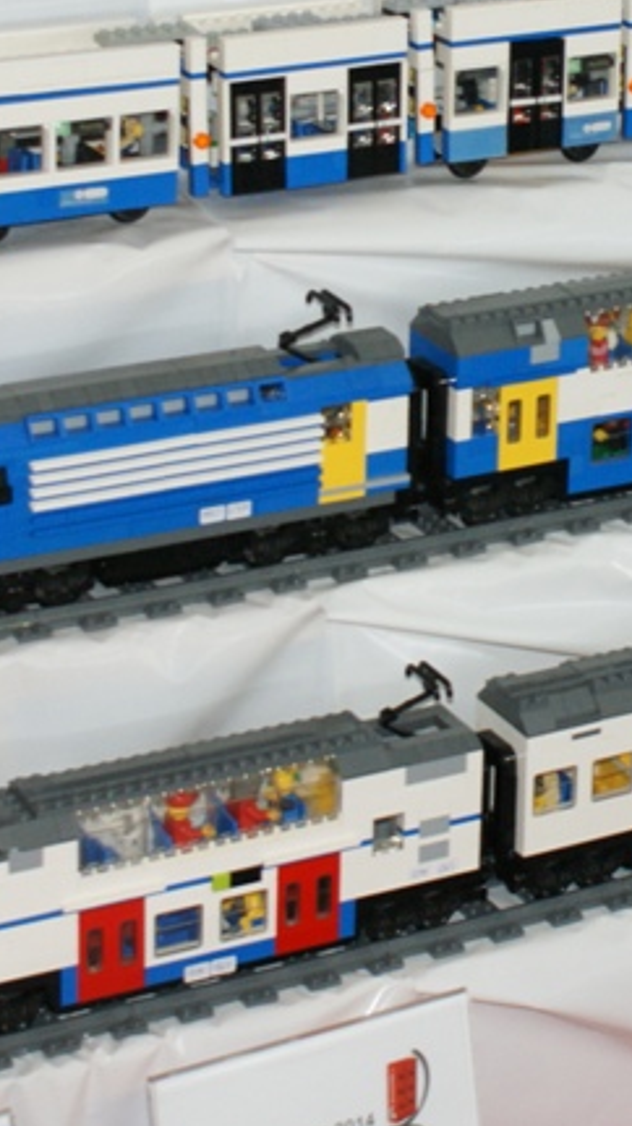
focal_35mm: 112
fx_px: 3341
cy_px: 315
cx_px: 687
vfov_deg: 19.0
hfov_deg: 10.7
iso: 400
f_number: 5
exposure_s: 1/60
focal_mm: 30
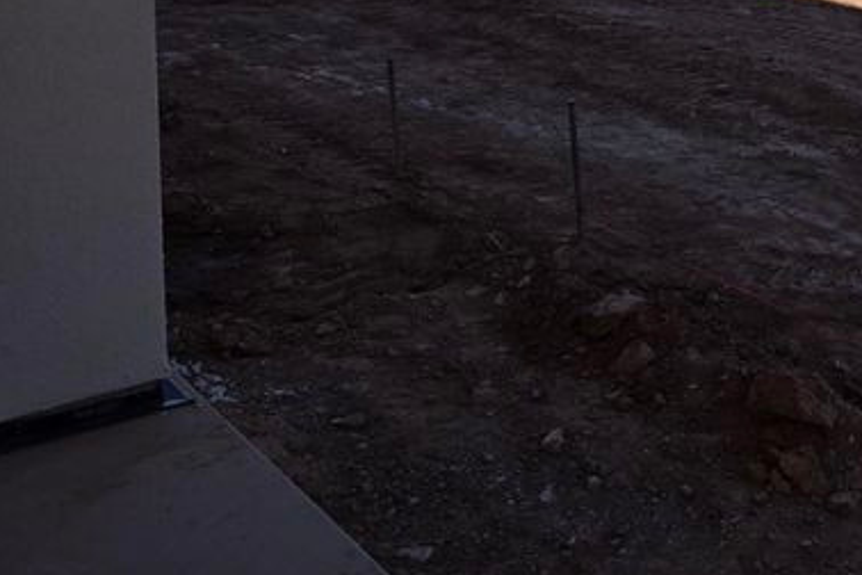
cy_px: -132
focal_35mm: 54
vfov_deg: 22.8
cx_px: 963
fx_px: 1293
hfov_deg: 32.2
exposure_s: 1/2686
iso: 25
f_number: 1.8
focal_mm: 5.4
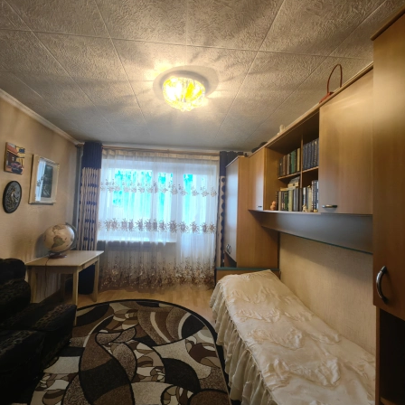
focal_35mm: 16
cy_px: 202
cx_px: 194
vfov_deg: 87.4
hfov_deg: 87.4
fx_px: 212
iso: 250
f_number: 2.2
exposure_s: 1/50
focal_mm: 1.76
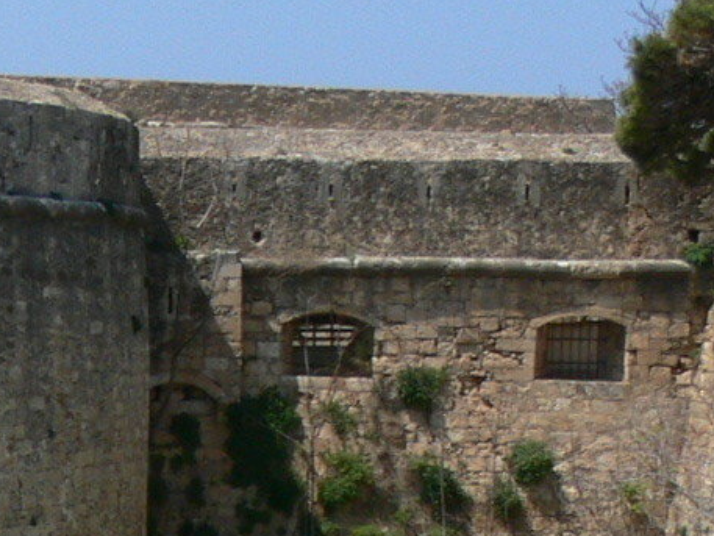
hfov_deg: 9.4
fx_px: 4044
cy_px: 933
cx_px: -705
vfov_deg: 7.4
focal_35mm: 196
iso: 80
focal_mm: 7.4
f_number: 5.6
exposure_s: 1/400
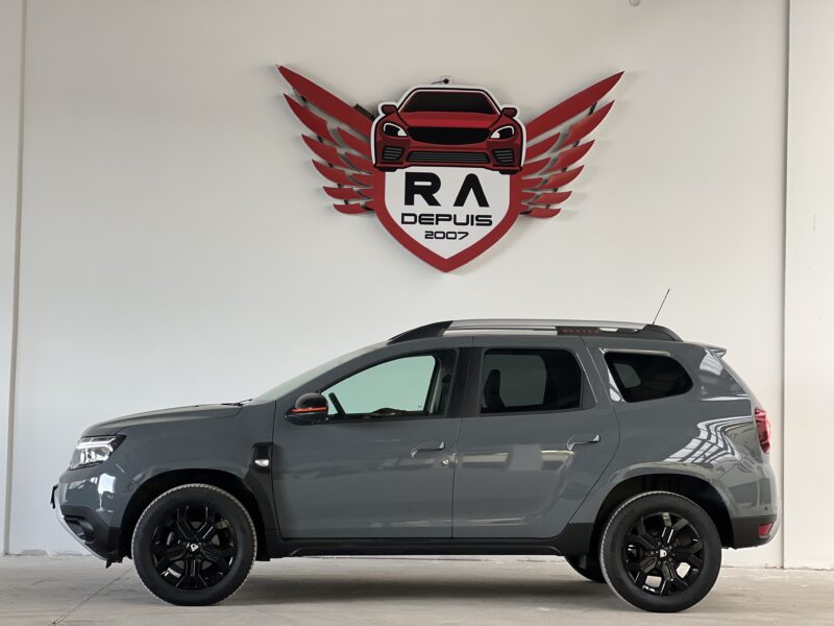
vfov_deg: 19.1
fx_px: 1855
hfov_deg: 25.3
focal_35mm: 77
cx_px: 417
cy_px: 313
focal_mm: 9
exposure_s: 1/40
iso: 160
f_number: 2.8
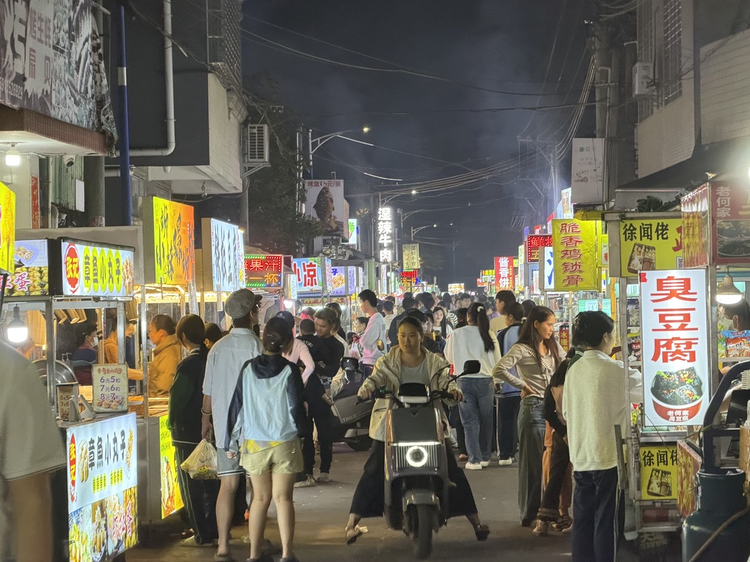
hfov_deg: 19.5
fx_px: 2188
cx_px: 376
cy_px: 281
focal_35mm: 101
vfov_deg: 14.6
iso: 640
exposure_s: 1/50
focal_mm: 16.89
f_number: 2.8
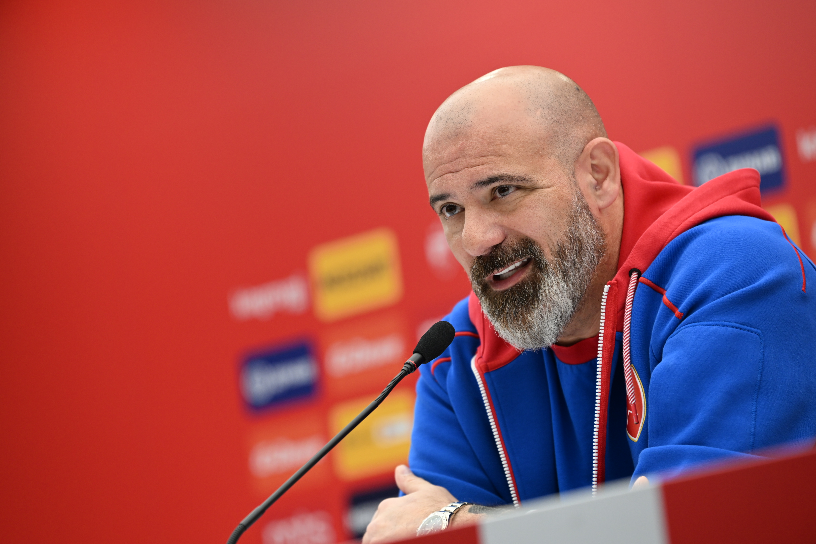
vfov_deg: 6.9
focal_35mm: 200
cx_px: 408
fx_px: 4533
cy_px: 272
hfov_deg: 10.3
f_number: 4
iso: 1000
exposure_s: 1/640
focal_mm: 200
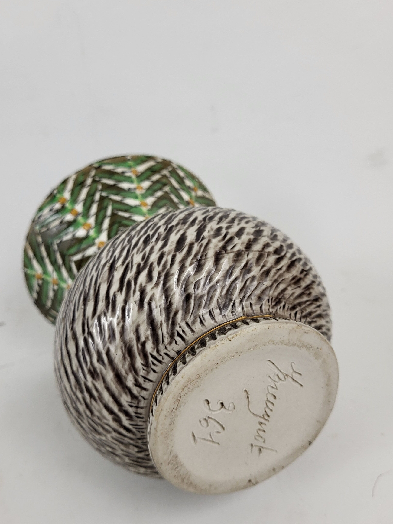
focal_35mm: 30
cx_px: 189
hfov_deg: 46.8
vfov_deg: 59.9
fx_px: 454
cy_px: 279
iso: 200
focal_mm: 5.4
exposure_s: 1/100
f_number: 1.8
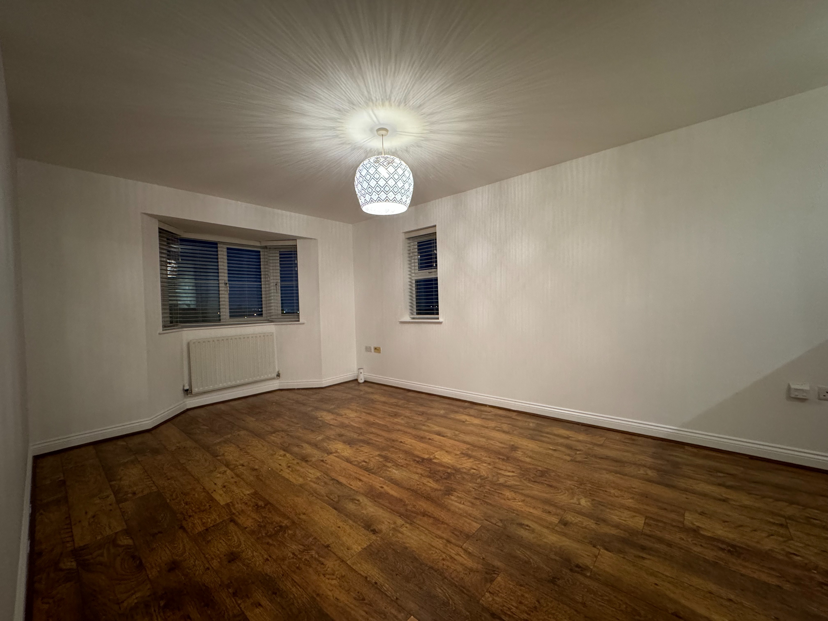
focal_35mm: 14
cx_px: 414
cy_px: 310
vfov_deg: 85.7
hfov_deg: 102.1
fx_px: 335
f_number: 2.2
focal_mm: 2.22
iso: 500
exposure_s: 1/25
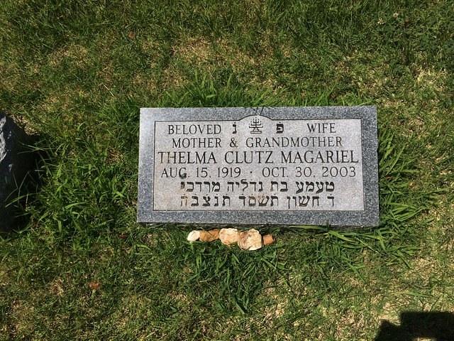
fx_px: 393
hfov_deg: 60.0
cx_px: 227
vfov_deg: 46.8
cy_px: 170
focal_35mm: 30
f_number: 2.2
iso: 40
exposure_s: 1/5128
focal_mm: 4.12
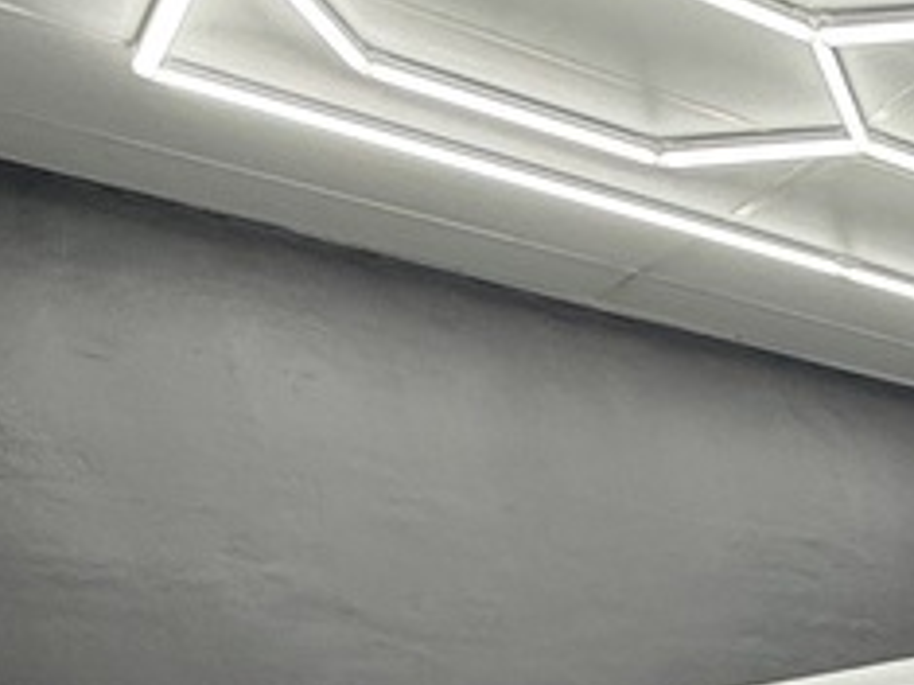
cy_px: 1273
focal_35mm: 61
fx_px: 1610
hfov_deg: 18.1
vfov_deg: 18.3
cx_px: 1914
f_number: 2.2
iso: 100
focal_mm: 2.22
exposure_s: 1/100
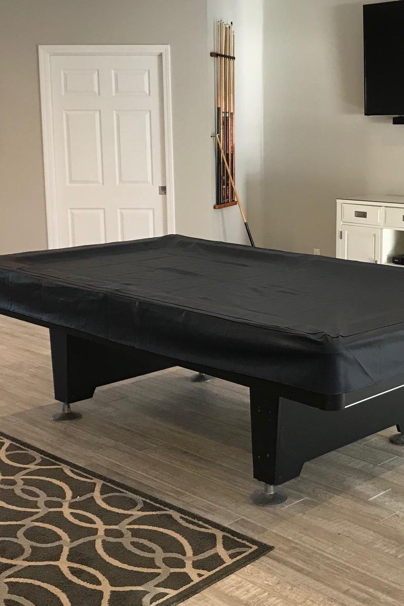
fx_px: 841
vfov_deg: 39.6
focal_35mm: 50
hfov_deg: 26.8
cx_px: 284
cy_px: 301
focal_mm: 3.99
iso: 32
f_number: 1.8
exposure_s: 1/30
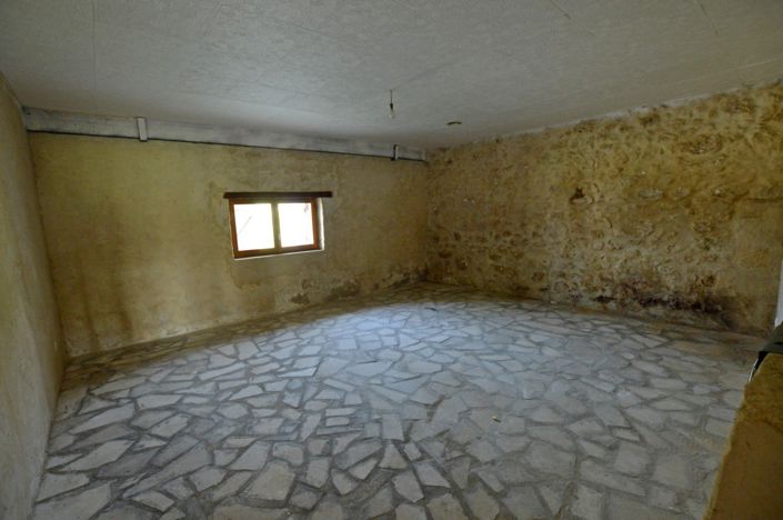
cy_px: 260
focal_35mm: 15
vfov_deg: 77.2
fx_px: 326
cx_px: 392
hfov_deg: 100.5
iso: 1800
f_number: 3.5
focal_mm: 10
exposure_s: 1/60
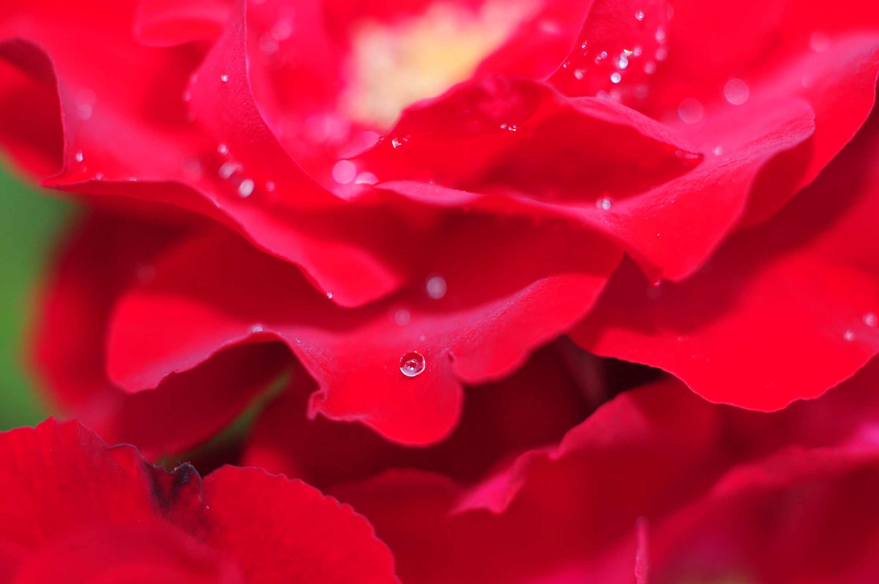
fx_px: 2012
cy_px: 292
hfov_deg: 24.6
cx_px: 440
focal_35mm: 82
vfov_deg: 16.5
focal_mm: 55
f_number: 3.5
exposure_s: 1/60
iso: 400
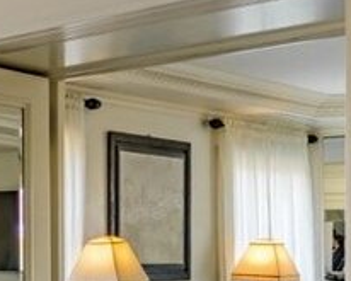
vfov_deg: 16.3
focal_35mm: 93
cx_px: -310
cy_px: 261
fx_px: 967
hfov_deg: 16.6
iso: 200
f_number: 20
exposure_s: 1/25
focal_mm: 17
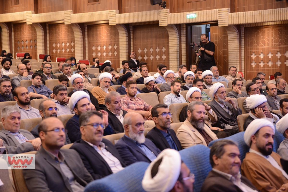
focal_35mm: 70
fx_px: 560
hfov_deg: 28.8
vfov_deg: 19.5
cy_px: 96
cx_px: 144
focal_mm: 70
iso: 2000
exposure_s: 1/100
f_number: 3.5
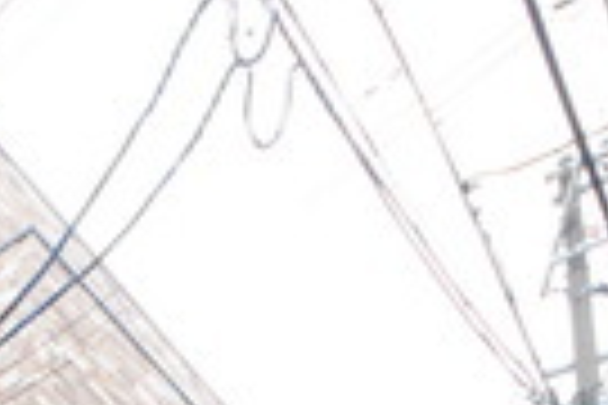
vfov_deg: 15.7
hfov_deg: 35.0
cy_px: 914
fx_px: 963
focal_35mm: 57
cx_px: 293
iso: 800
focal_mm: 8
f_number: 9
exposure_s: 1/250
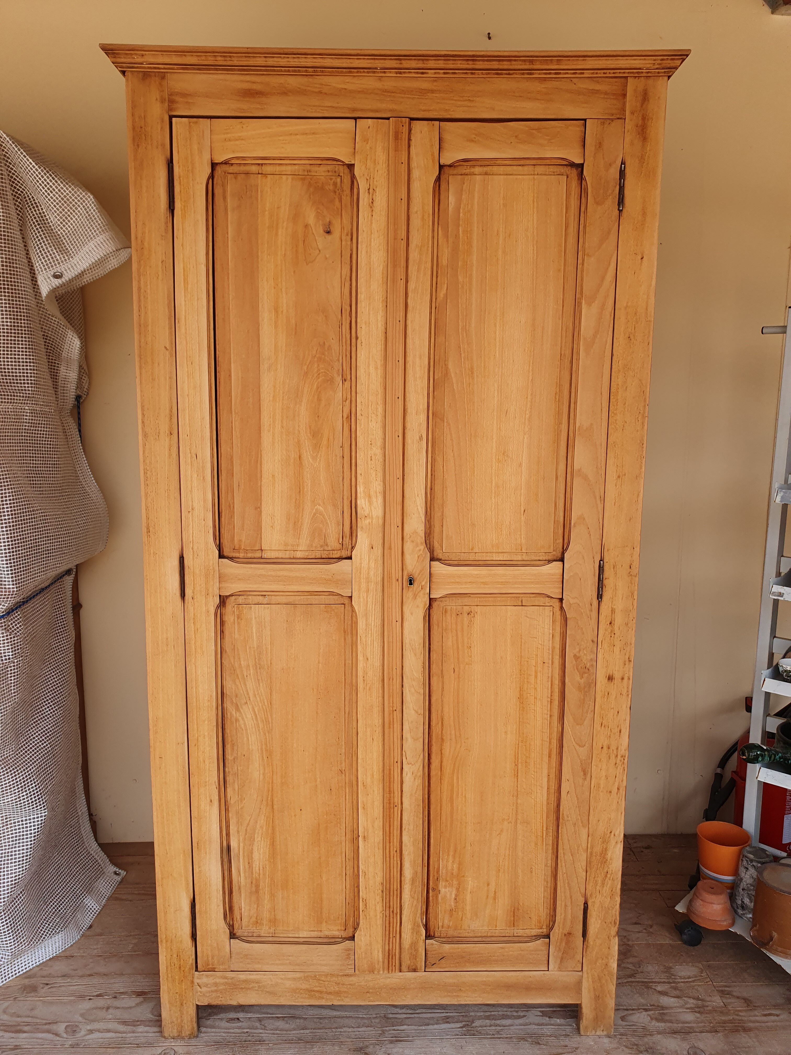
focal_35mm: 26
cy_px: 528
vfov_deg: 67.3
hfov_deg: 53.1
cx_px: 396
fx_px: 792
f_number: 2.4
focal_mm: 4.32
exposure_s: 1/578
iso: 50
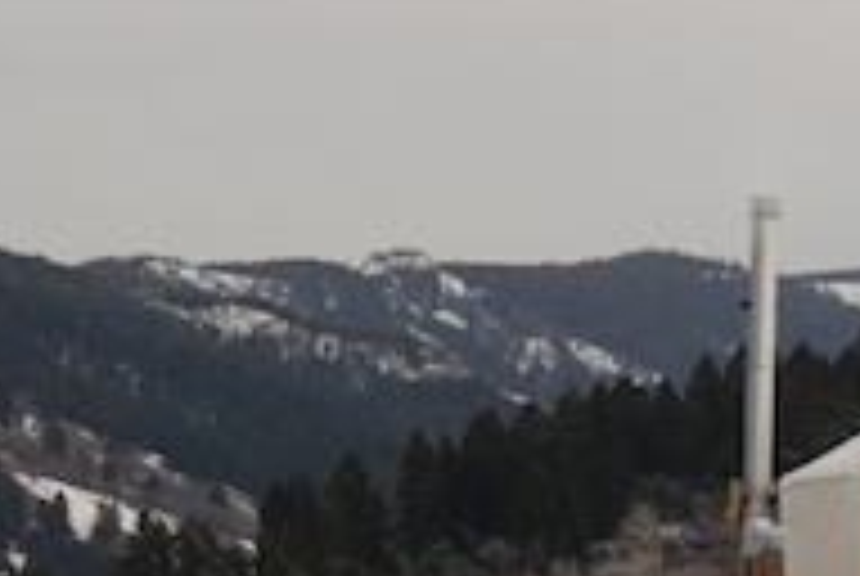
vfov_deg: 3.4
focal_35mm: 402
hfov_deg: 5.1
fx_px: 9608
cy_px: 513
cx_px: 1099
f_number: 11
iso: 1250
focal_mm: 85
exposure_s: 1/2000
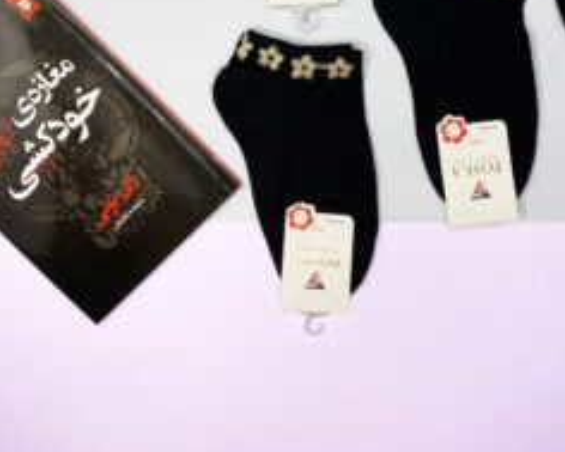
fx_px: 719
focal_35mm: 43
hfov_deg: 42.5
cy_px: -17
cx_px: 354
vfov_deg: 31.8
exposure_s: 1/126
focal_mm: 4.25
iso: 32
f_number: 1.8
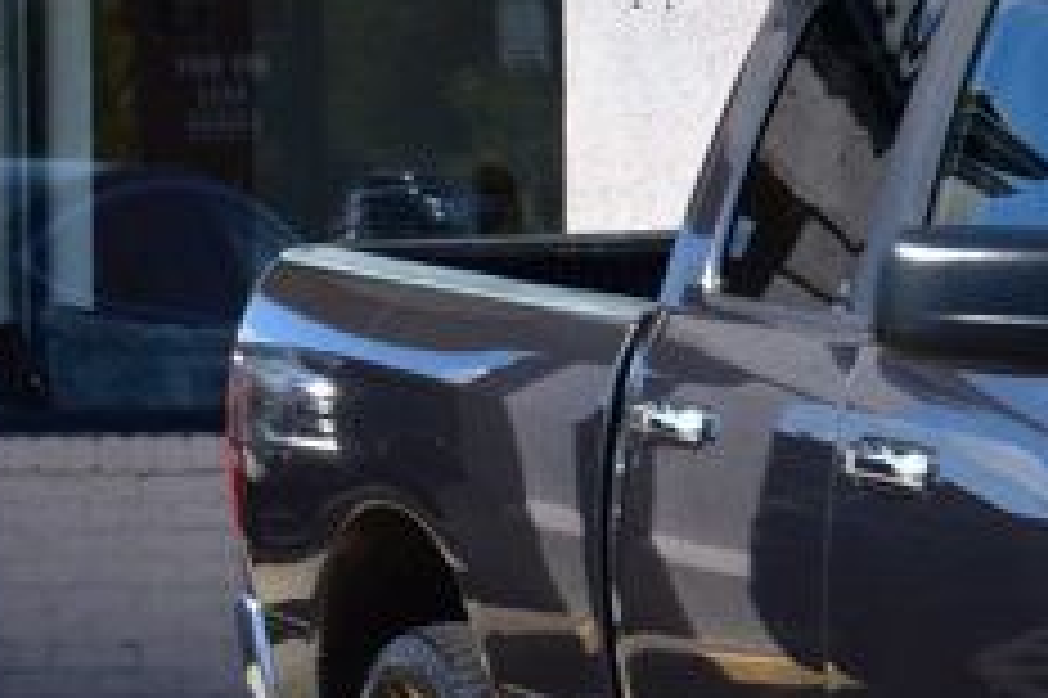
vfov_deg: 6.7
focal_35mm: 204
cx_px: 2020
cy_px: 203
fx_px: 5940
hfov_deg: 9.5
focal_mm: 31
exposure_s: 1/500
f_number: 11
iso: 400
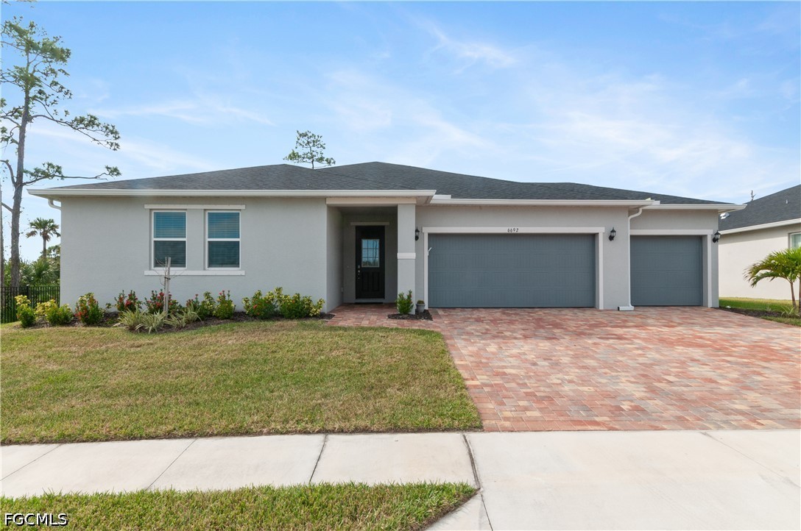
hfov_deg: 85.5
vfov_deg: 63.1
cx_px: 400
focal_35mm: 20
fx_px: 433
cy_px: 266
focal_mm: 13
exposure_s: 1/125
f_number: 16
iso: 200
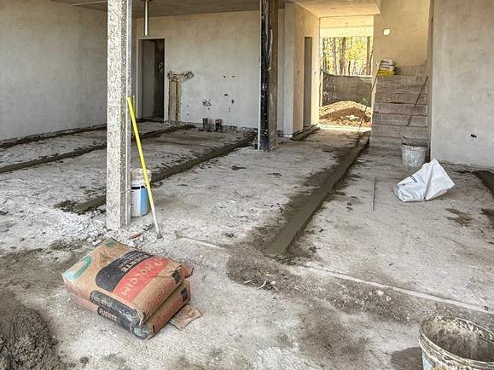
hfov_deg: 61.0
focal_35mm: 29
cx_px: 192
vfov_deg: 46.0
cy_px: 80
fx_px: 414
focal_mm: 2.22
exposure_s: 1/113
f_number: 2.2
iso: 64
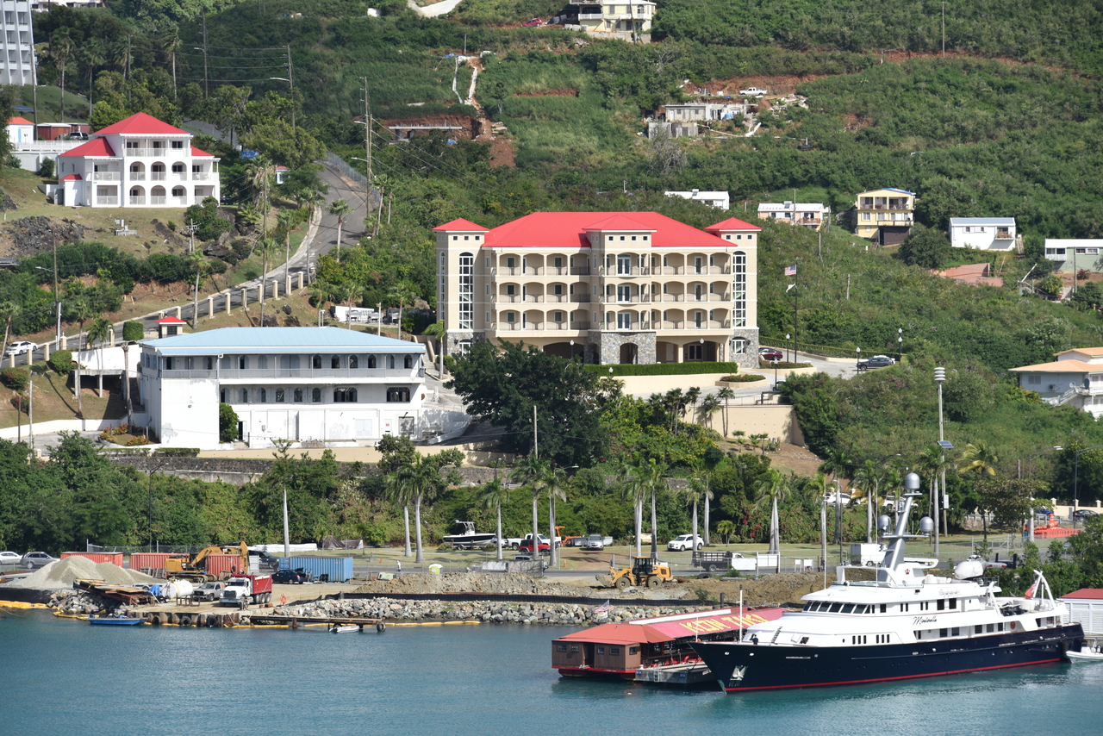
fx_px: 5822
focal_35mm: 190
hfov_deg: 10.8
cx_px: 552
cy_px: 368
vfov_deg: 7.2
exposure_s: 1/400
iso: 100
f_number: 9
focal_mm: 190
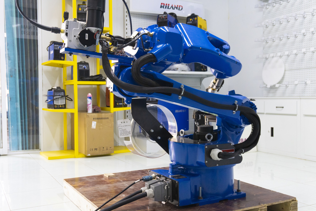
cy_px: 106
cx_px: 158
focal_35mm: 39
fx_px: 342
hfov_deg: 49.6
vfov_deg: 34.2
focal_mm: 26
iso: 2000
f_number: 5.6
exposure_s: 1/60
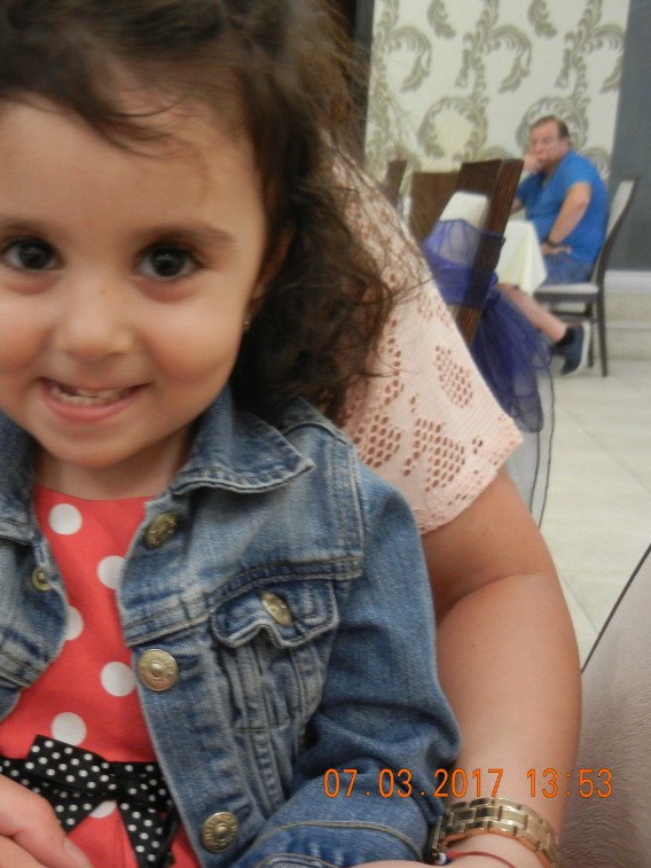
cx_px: 97
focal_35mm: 46
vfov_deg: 41.2
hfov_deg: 30.5
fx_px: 1153
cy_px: 435
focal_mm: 6.2
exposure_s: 1/3.6
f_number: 3.6
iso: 400
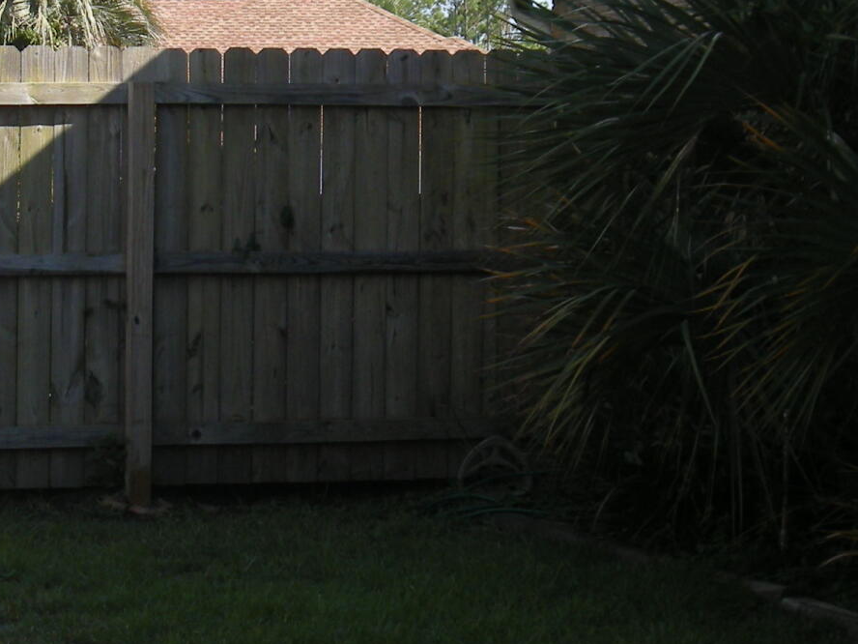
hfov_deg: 15.6
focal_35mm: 125
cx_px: 120
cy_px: 228
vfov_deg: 11.8
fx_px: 3098
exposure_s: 1/493
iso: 64
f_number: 2.8
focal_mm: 7.9
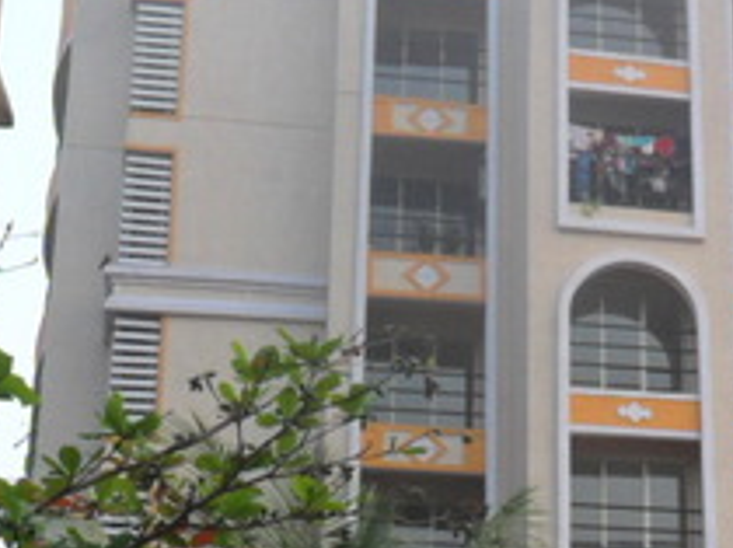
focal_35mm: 113
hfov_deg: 17.3
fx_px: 2390
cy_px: 373
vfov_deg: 13.1
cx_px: 618
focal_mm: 6.6
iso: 100
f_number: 4
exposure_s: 1/60
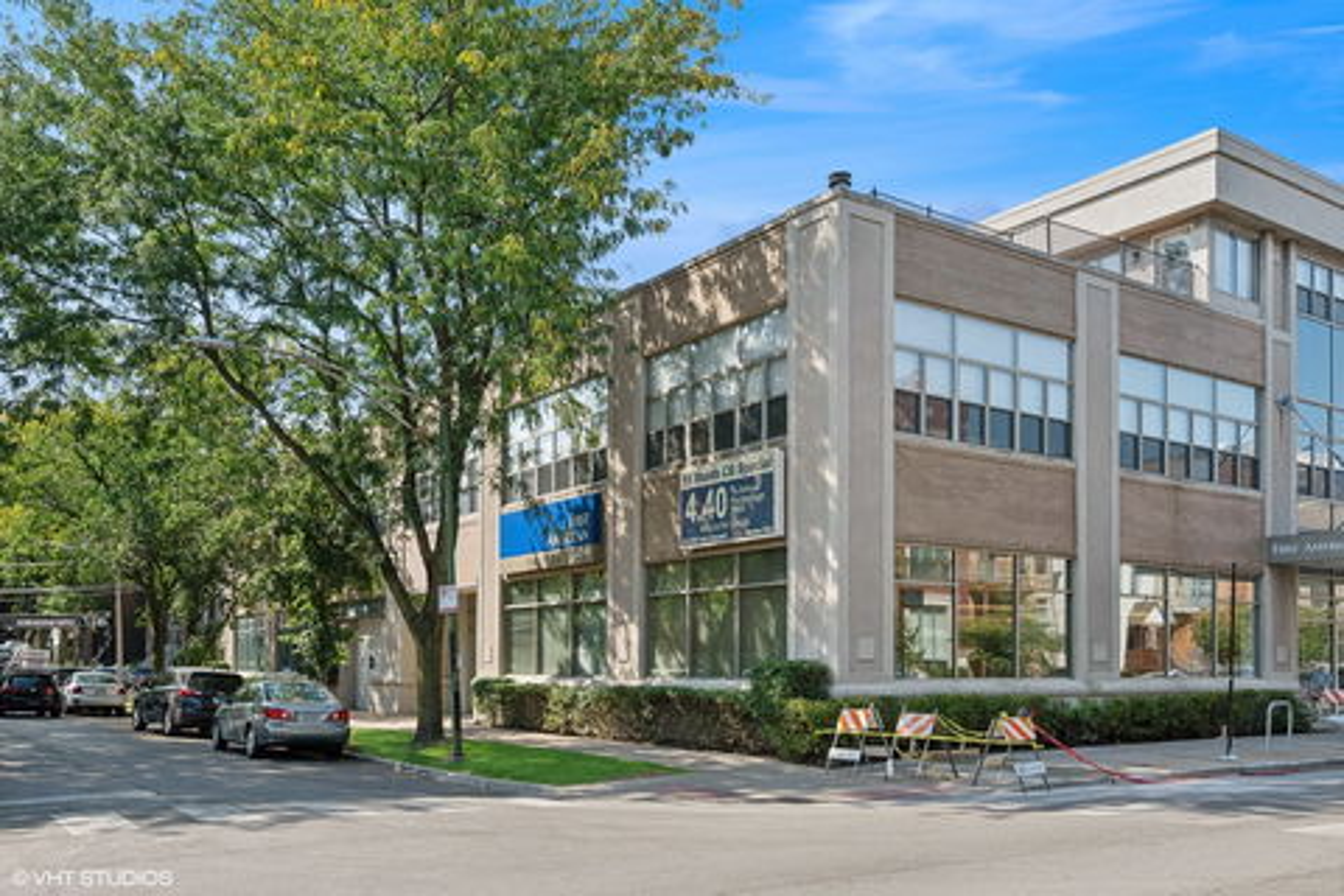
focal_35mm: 29
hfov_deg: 63.7
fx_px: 1083
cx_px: 672
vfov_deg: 45.0
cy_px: 448
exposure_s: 1/180
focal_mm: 19.5
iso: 200
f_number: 9.5
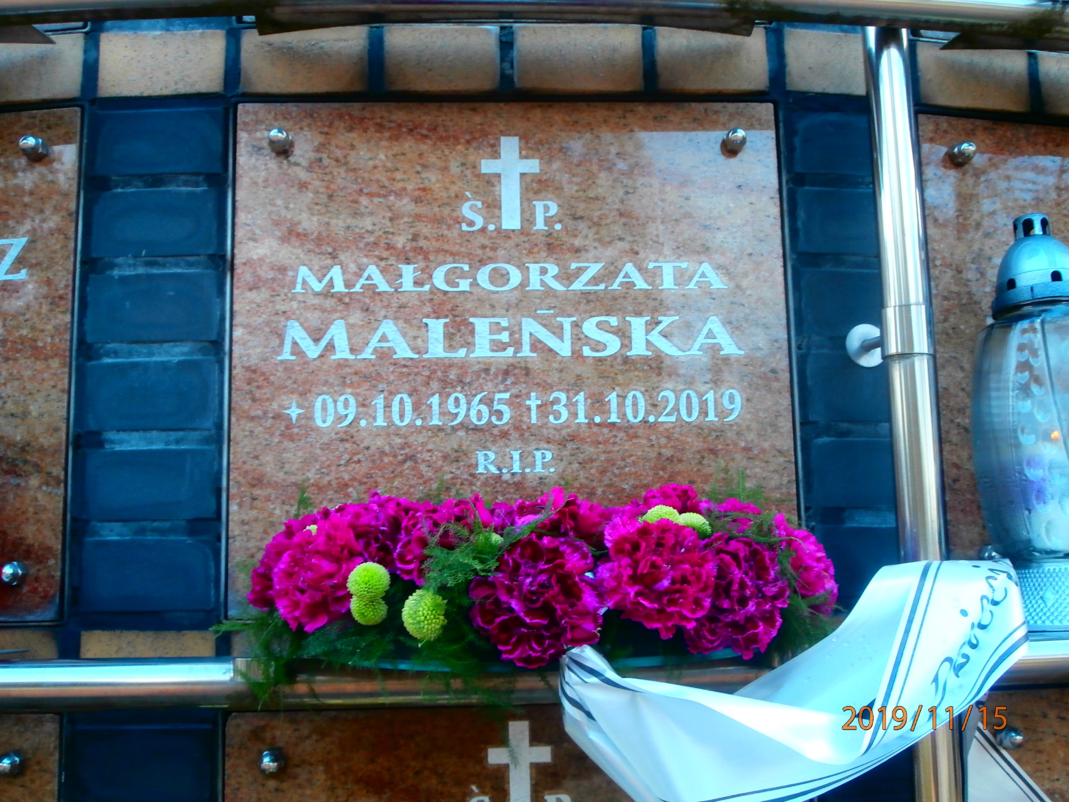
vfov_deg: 37.7
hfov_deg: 49.0
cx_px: 534
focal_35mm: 38
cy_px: 401
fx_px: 1173
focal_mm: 6.67
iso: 160
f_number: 3.9
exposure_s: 1/80
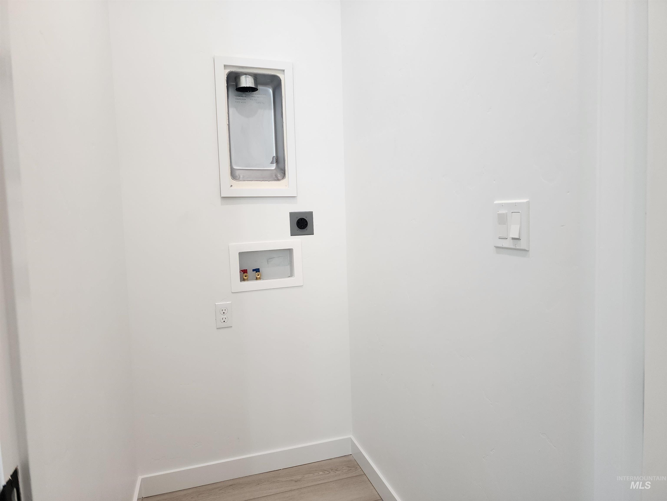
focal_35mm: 23
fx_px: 443
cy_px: 250
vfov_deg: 58.9
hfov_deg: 73.9
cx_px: 334
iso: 100
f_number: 1.8
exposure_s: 1/120
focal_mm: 6.4
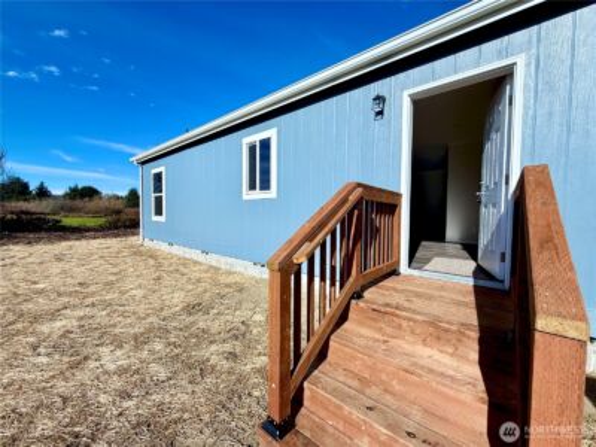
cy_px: 224
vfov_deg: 85.7
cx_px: 298
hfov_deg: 102.1
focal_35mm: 14
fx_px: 241
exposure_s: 1/1050
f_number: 2.2
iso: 20
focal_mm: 2.22
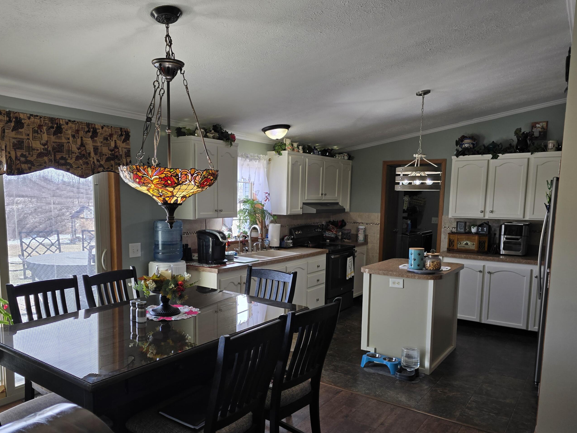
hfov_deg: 65.0
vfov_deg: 51.2
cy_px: 250
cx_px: 245
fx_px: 450
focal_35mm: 27
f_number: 1.7
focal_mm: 6.3
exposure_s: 1/120
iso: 50
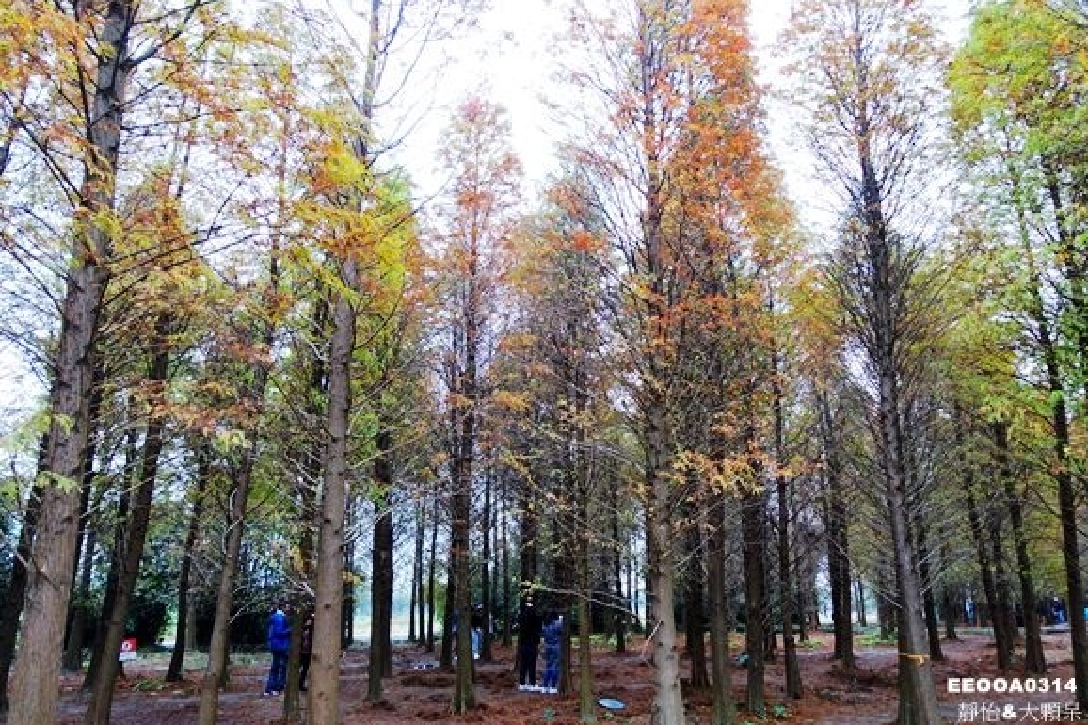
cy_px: 346
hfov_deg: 67.3
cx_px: 582
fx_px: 816
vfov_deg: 47.9
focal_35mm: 27
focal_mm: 8.8
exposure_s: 1/30
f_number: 1.8
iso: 320
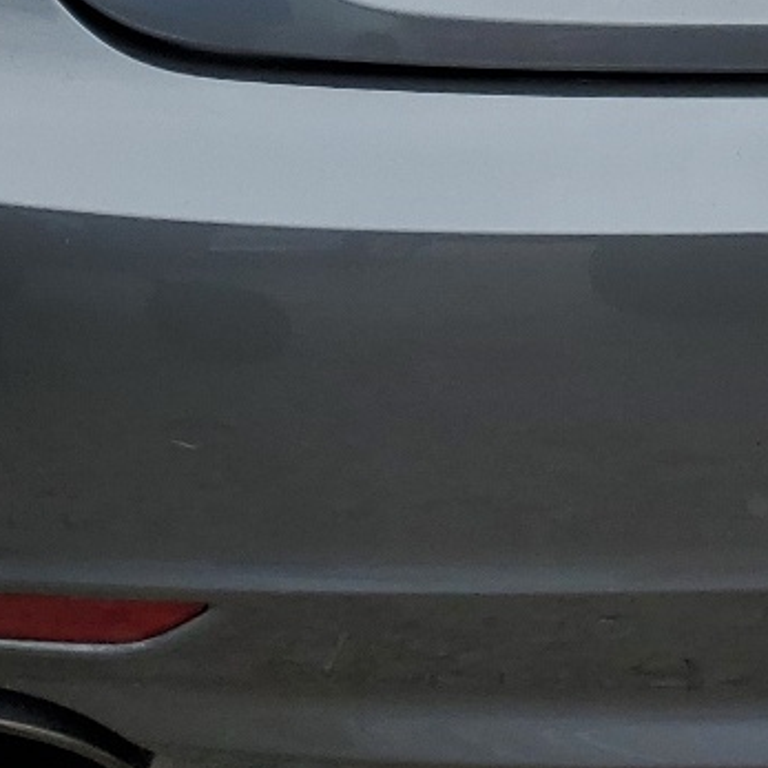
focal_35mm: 106
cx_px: 1031
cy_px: -387
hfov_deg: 15.5
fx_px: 2661
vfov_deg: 15.2
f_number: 1.5
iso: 50
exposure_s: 1/1111
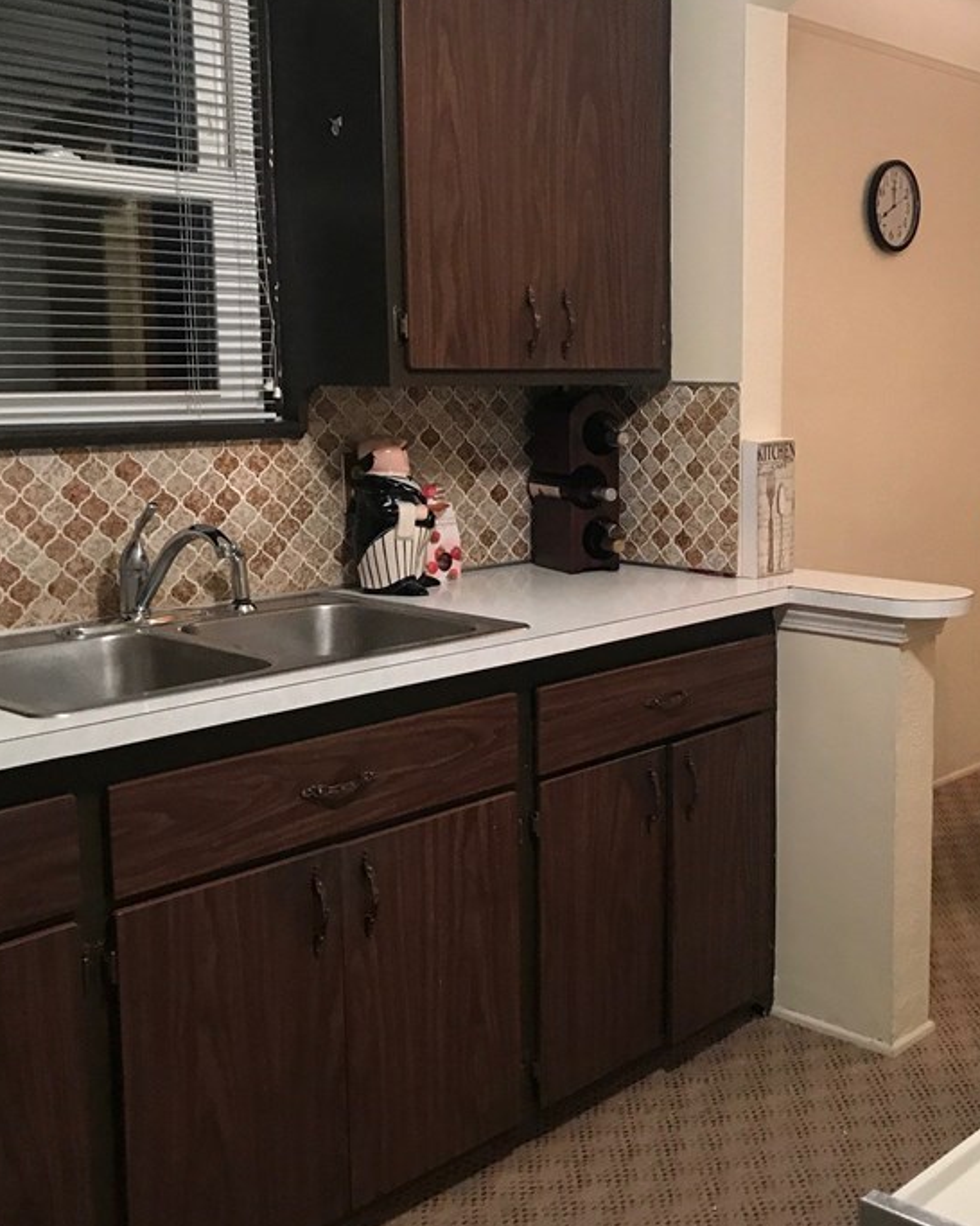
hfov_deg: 35.6
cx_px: 738
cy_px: 578
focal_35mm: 41
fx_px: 1487
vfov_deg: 44.8
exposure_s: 1/13
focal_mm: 3.99
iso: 100
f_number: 1.8
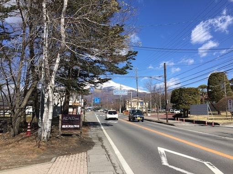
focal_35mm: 29
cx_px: 116
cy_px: 87
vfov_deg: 48.2
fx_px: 195
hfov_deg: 61.7
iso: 32
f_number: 2.2
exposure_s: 1/1980
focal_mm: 4.15
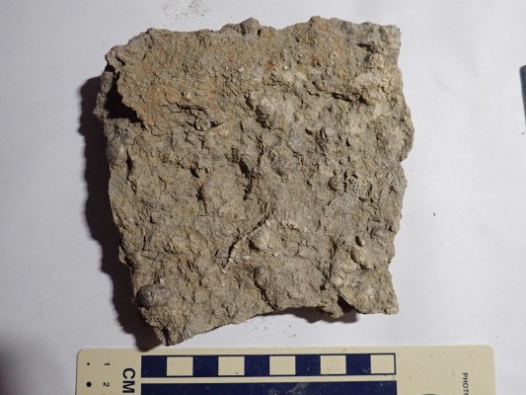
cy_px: 198
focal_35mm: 30
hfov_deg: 60.0
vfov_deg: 46.8
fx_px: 456
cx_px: 263
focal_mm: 5.5
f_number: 2.3
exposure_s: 1/50
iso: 800
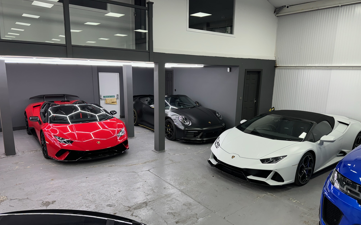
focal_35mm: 26
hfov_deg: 70.4
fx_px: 256
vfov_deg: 47.5
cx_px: 184
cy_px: 122
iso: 125
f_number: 1.78
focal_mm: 6.76
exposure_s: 1/100
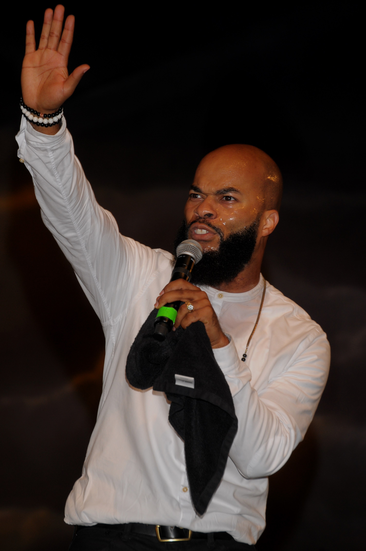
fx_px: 3784
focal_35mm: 248
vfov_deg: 8.3
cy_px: 276
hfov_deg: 5.5
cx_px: 183
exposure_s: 1/100
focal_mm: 165
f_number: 8
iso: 320
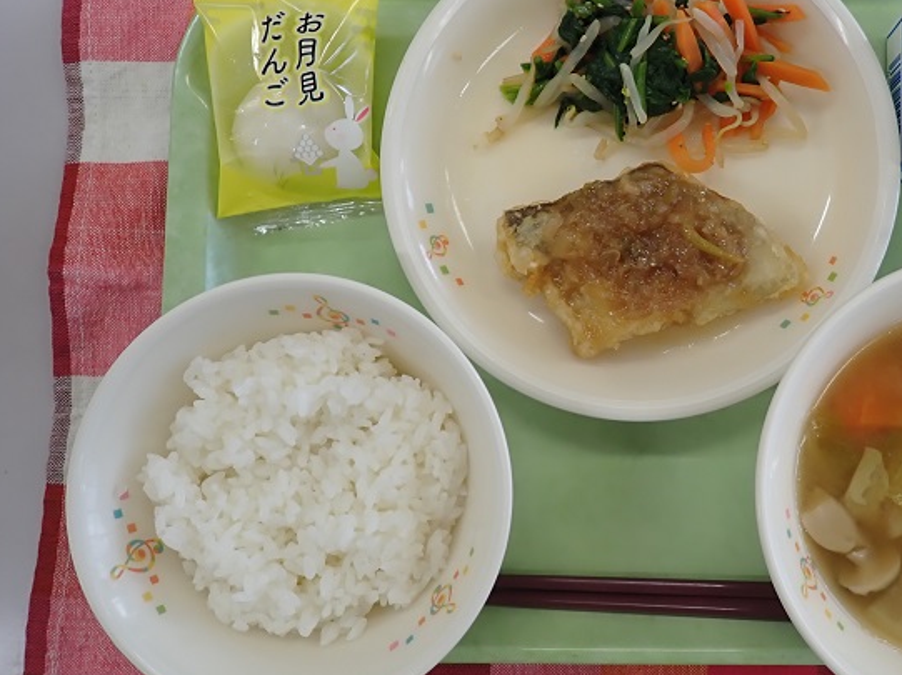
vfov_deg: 38.6
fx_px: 963
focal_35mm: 37
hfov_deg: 48.7
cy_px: 312
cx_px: 649
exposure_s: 1/125
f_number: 2
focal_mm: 4.5
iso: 100
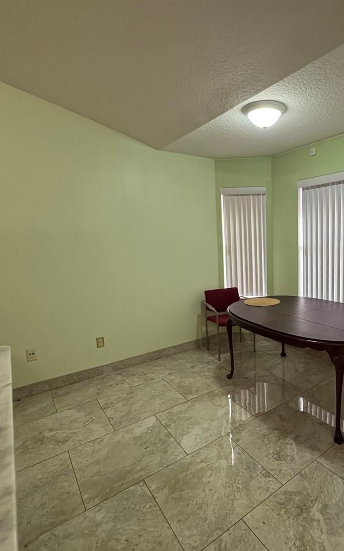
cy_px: 274
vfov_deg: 85.1
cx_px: 264
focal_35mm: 20
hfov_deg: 56.3
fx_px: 300
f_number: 2.2
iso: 200
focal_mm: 2.22
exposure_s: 1/120
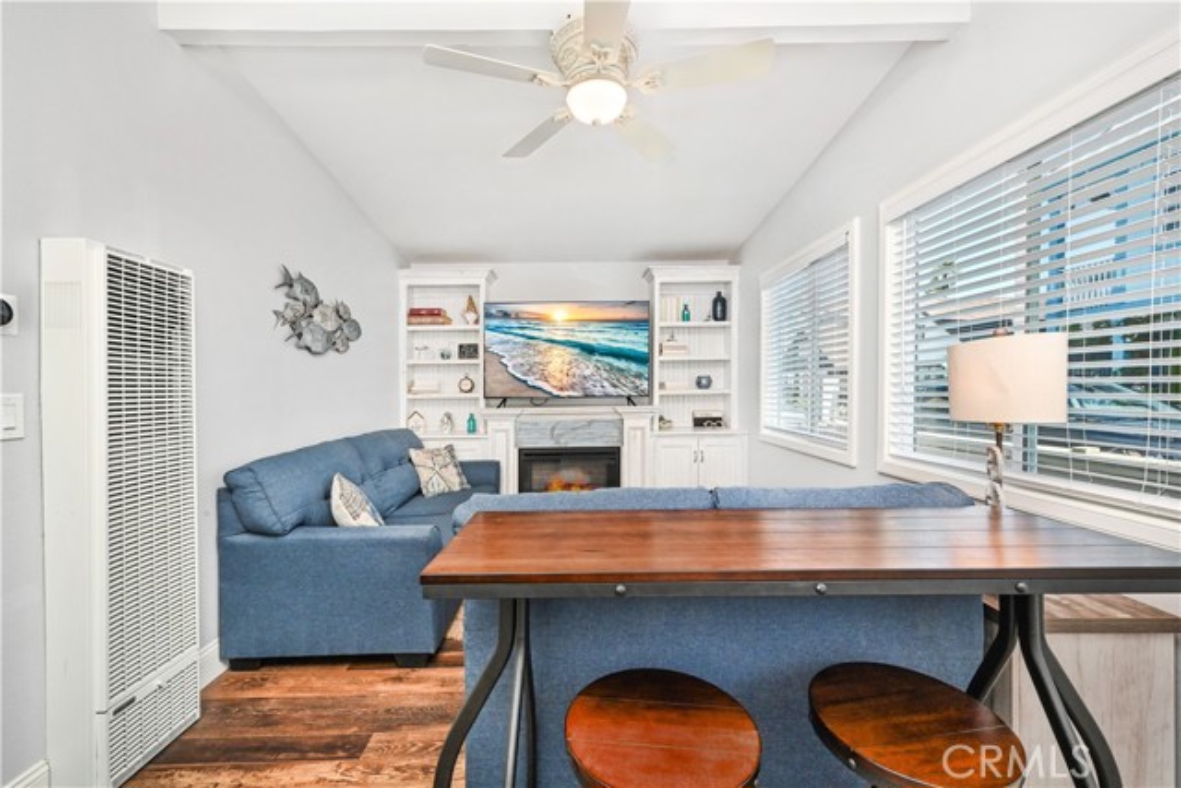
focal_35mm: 14
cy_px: 394
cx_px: 590
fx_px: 459
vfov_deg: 81.2
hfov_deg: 104.2
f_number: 16
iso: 1100
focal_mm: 14
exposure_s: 1/200
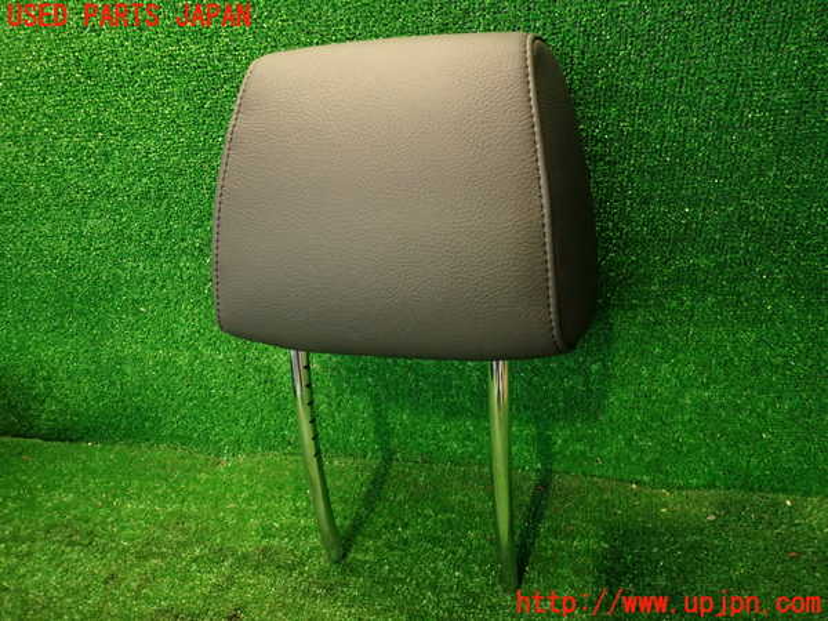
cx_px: 414
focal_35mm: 25
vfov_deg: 54.9
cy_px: 310
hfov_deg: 69.4
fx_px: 598
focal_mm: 4.5
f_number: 2
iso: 400
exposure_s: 1/30
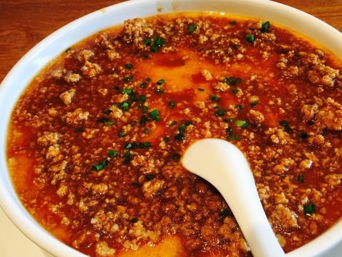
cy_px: 148
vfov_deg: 37.7
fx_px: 376
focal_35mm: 38
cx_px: 177
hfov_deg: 48.9
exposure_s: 1/33
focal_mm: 4.15
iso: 25
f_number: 2.2
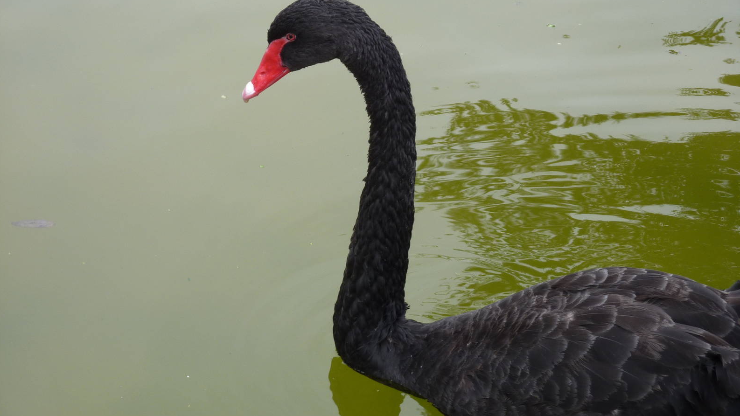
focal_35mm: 122
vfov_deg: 9.9
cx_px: 370
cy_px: 146
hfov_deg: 17.6
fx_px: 2394
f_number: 4.4
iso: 80
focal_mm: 18.2
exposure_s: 1/125
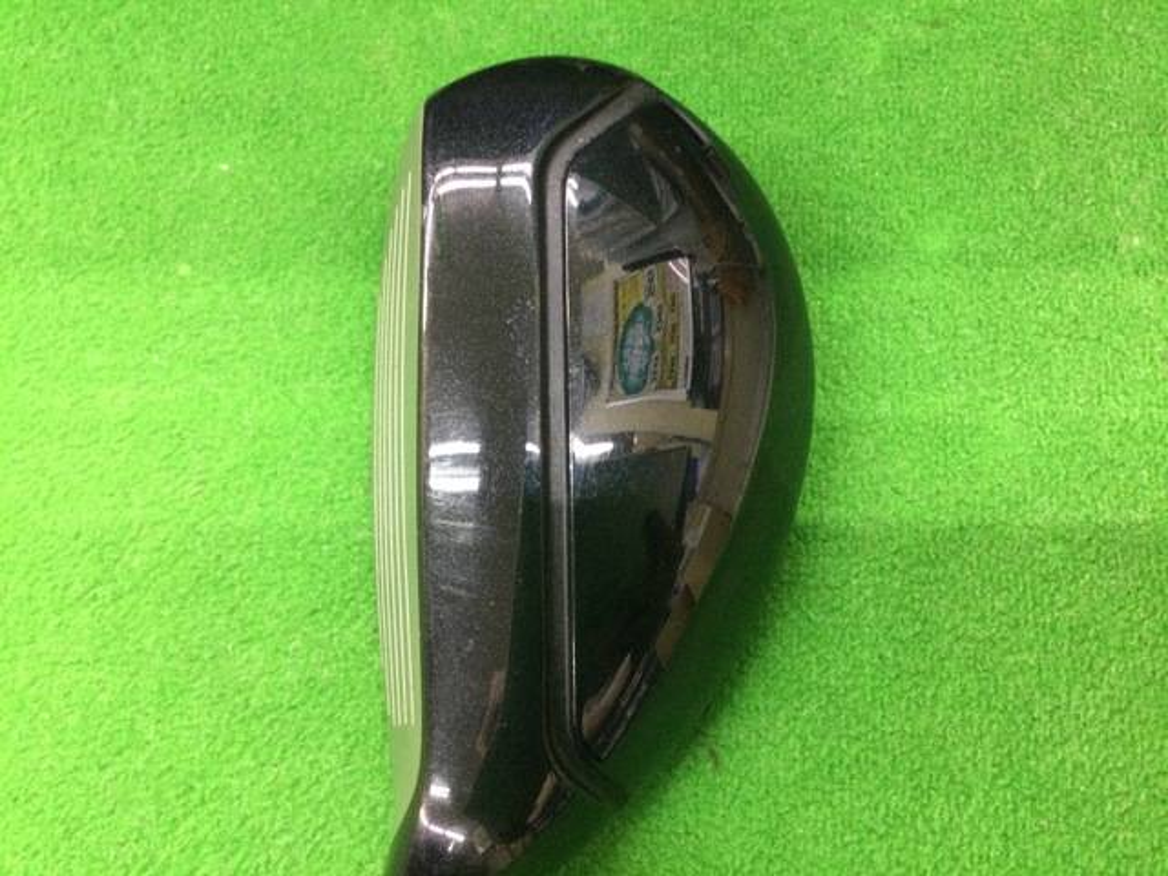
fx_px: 1046
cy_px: 438
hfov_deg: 58.4
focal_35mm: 31
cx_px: 584
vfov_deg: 45.4
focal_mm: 3.3
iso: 200
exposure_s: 1/24
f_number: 2.4
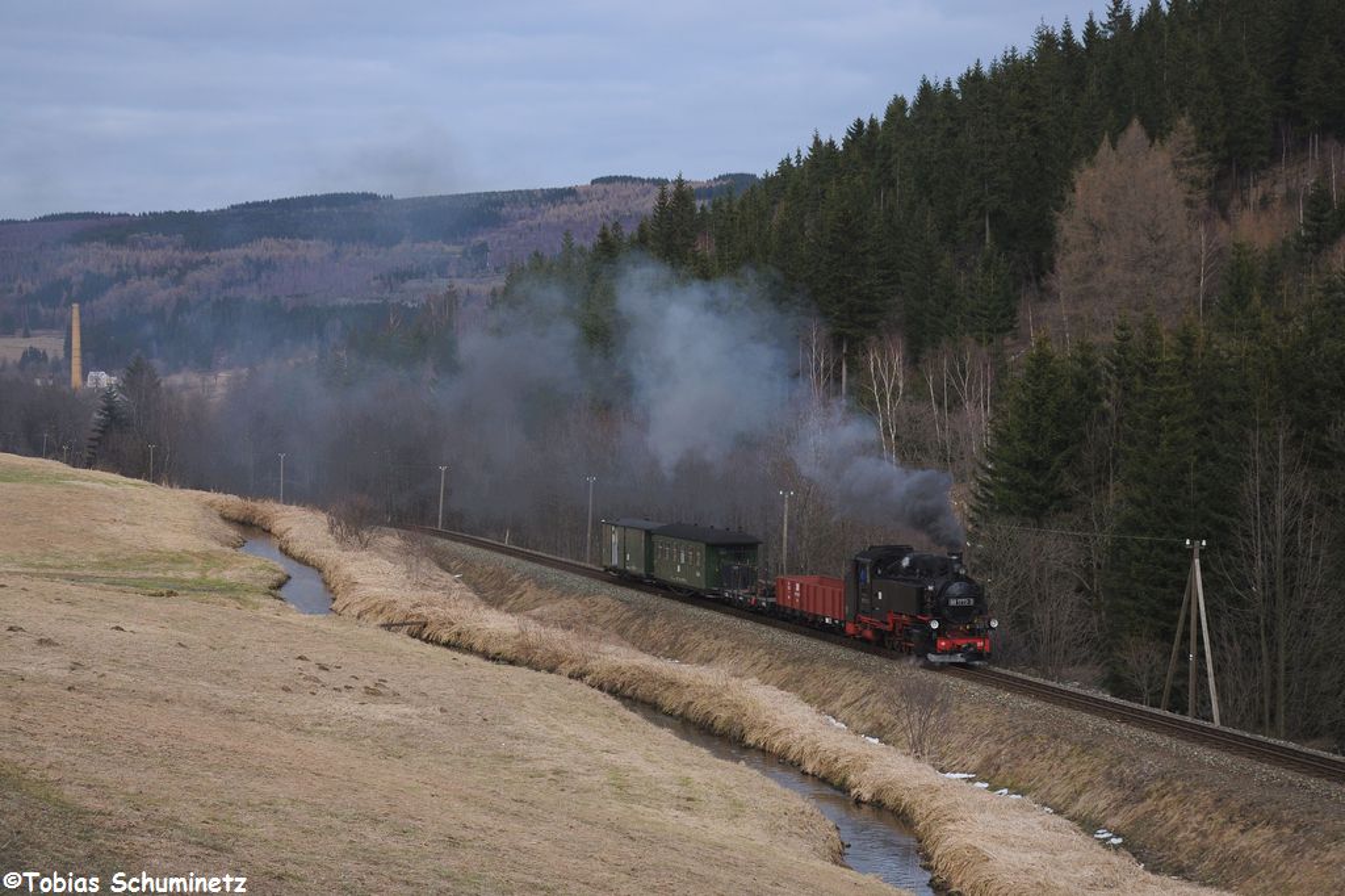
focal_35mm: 78
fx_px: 2913
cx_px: 672
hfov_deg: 26.0
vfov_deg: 17.5
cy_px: 448
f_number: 7.1
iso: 400
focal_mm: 52
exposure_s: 1/400
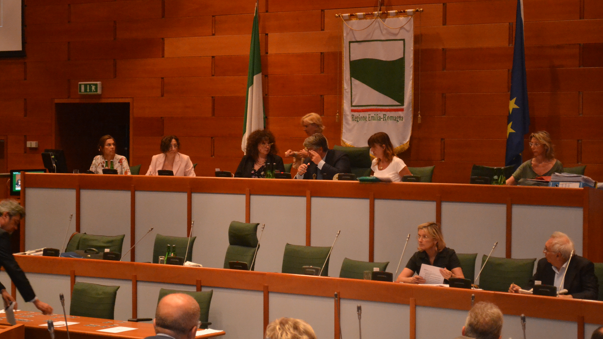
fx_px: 1383
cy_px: 169
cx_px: 301
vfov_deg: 14.0
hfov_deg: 24.6
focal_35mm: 87
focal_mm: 55
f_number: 5.6
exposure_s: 1/60
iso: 3200
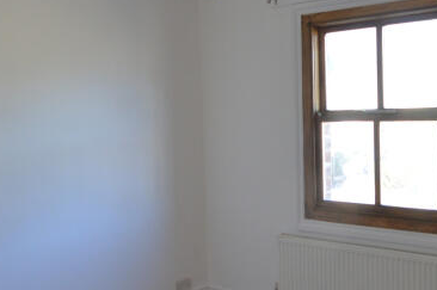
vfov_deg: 31.8
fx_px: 509
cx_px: 318
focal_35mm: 42
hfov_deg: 45.2
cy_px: 143
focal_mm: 10
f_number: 4
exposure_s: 1/60
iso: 400
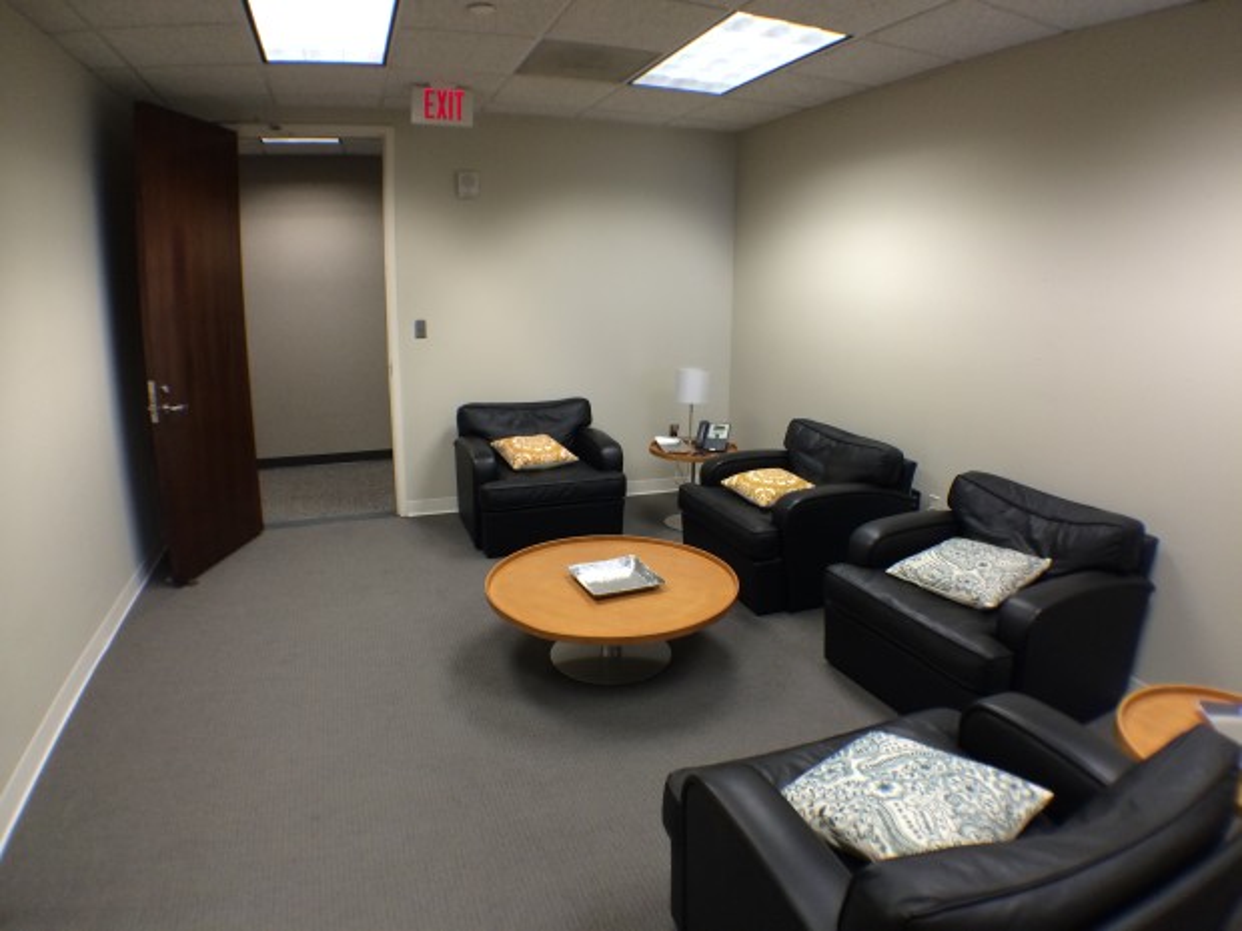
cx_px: 621
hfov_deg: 60.0
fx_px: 1076
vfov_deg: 46.8
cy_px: 466
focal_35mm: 30
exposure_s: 1/30
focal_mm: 4.12
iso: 64
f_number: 2.2
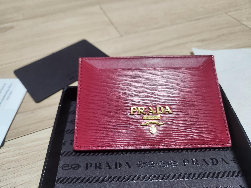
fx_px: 167
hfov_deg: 73.9
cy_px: 94
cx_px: 126
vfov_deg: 58.9
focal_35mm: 23
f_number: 1.8
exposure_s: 1/120
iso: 400
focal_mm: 5.4
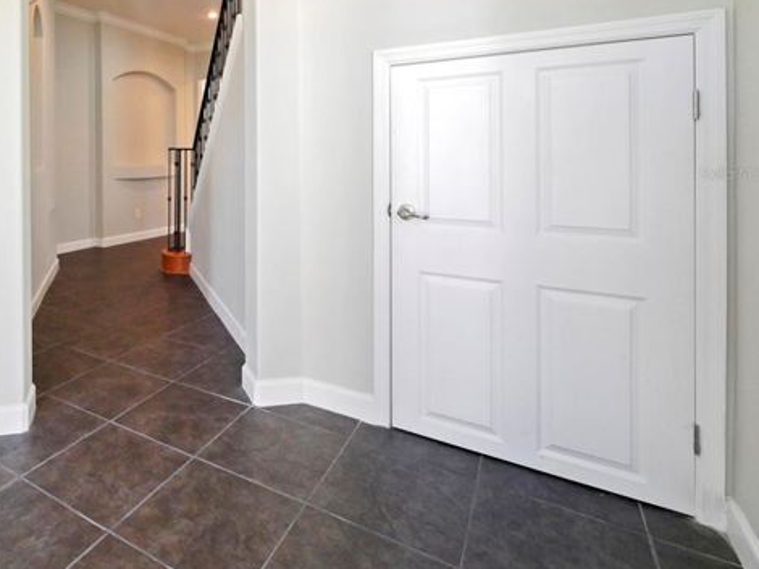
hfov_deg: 73.9
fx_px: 460
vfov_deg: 61.3
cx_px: 198
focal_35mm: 21
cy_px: 173
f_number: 4
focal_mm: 7
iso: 2000
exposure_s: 1/125
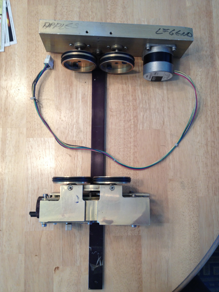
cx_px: 110
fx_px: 295
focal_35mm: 35
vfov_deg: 52.6
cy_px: 146
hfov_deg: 40.7
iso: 80
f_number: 2.4
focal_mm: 4.28
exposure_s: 1/20
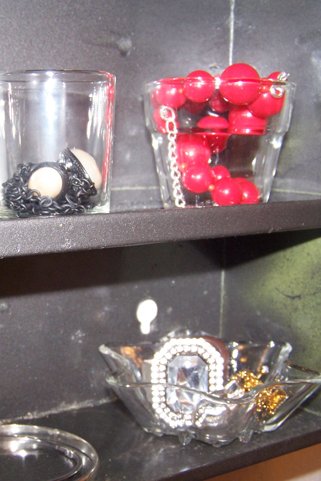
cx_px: 54
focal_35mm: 53
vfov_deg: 37.5
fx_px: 709
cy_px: 241
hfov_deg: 25.0
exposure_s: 1/60
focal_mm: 6.3
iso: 140
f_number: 2.8
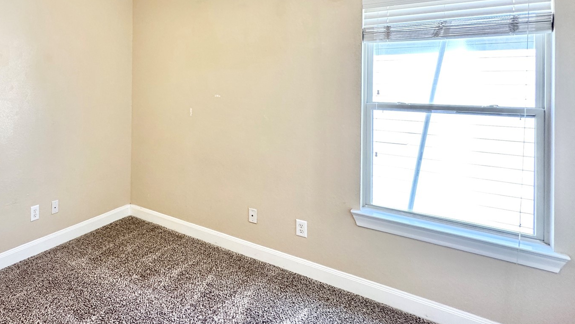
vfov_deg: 47.8
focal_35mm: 23
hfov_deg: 73.7
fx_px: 351
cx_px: 151
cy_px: 83
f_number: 2.2
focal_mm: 2.22
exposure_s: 1/120
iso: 160
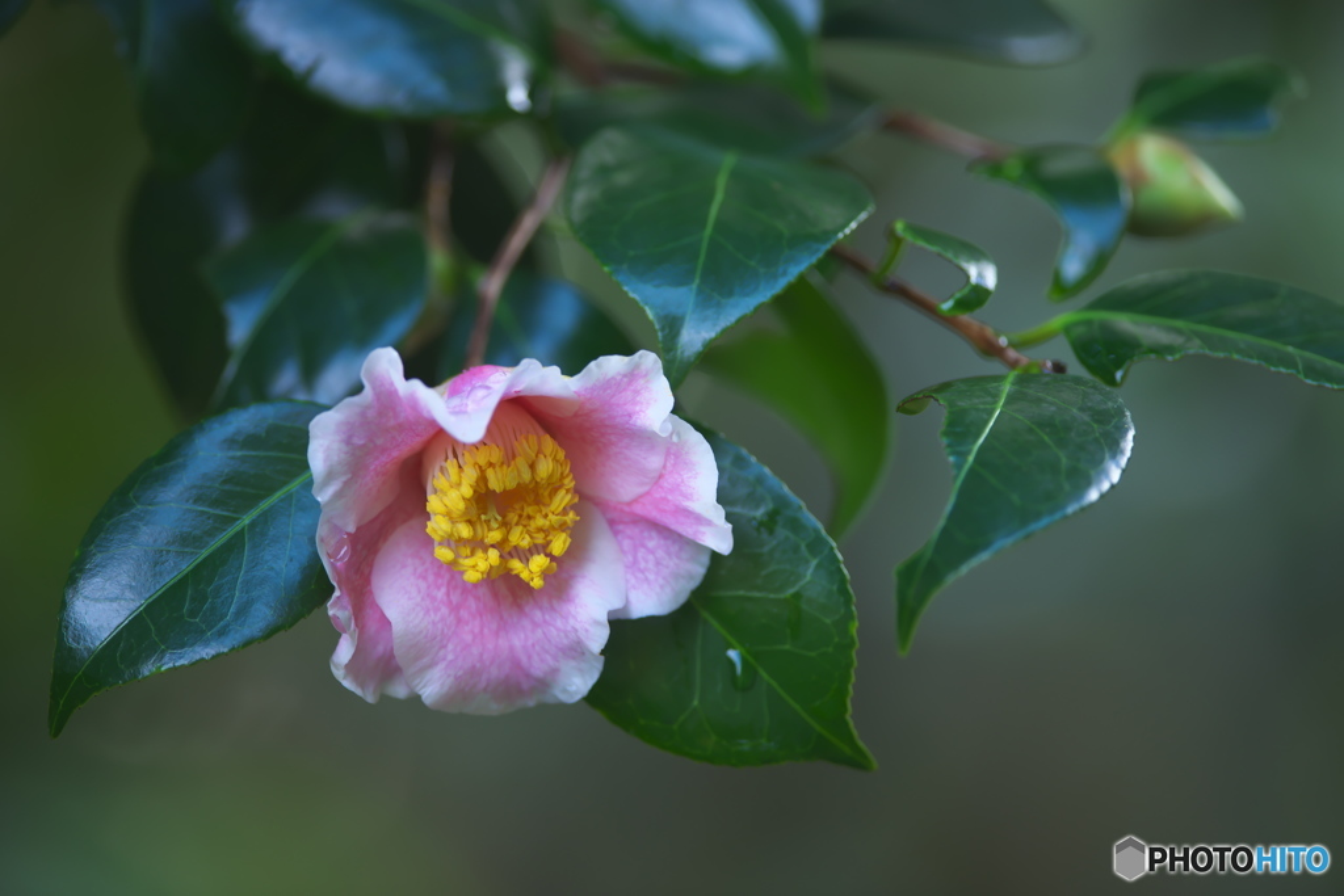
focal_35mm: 300
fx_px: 11201
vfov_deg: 4.6
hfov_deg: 6.9
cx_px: 672
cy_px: 448
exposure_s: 1/50
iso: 320
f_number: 4
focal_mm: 300
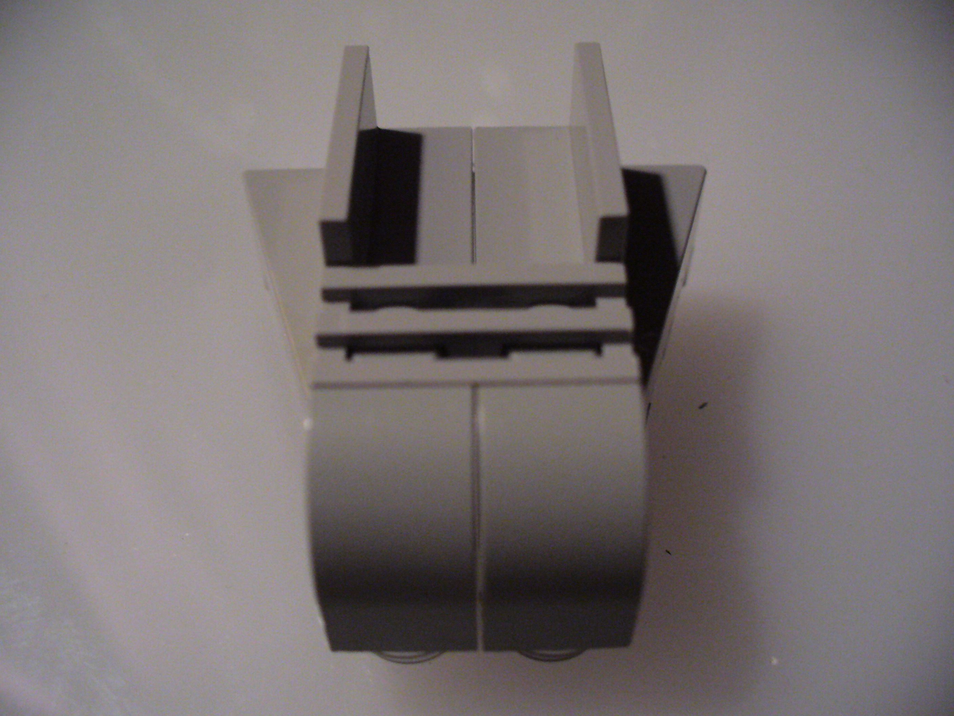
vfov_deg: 38.7
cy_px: 358
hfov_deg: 50.1
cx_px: 477
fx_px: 1020
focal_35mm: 37
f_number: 2.8
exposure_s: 1/25
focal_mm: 6.1
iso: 400
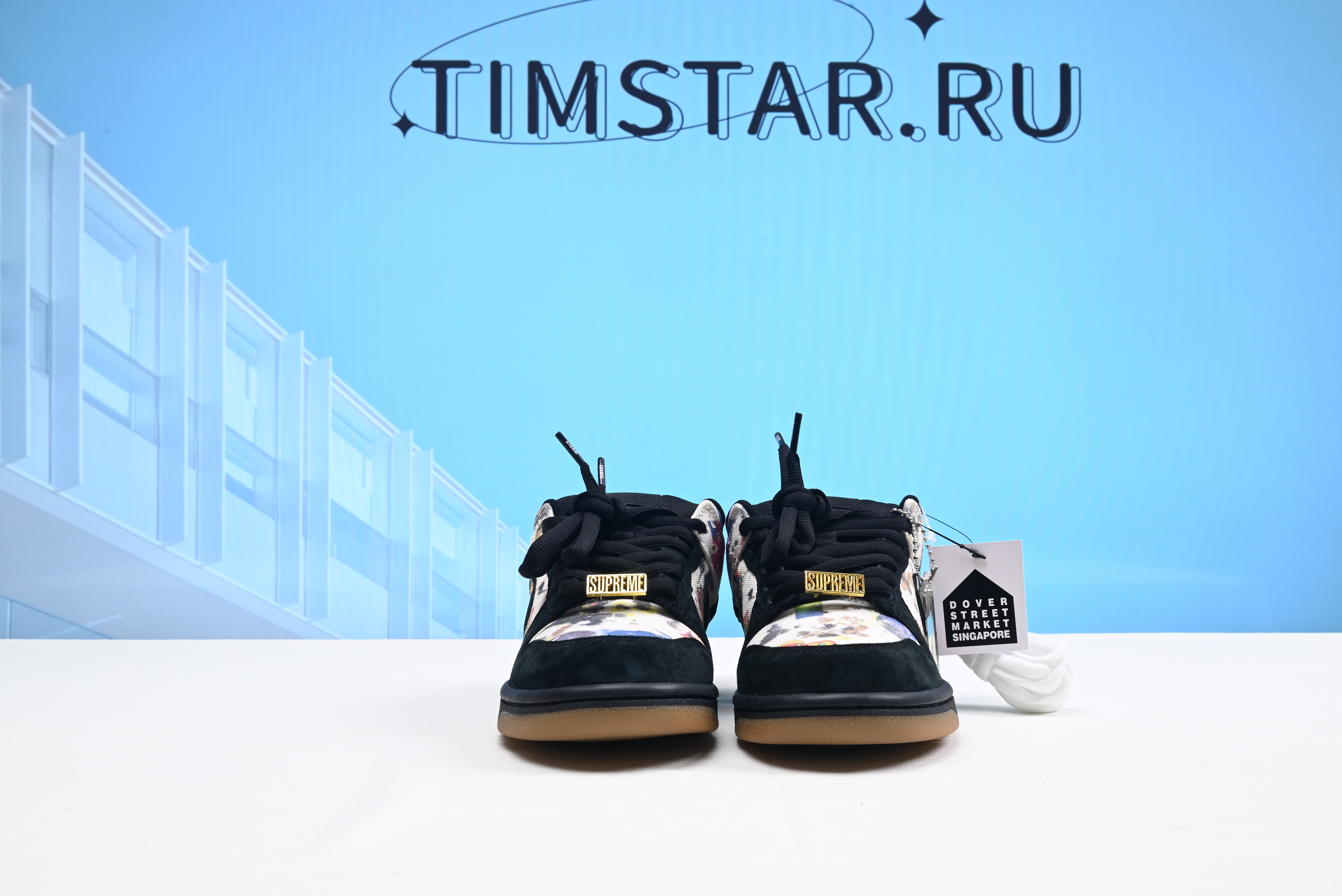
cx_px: 671
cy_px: 448
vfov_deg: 34.2
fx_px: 1454
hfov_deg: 49.5
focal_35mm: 39
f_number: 16
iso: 100
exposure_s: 1/2
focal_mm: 39
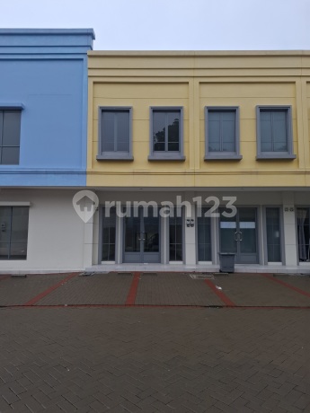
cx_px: 155
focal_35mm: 23
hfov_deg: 58.9
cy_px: 206
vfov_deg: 73.9
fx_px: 275
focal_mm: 5.54
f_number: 1.8
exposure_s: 1/625
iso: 50
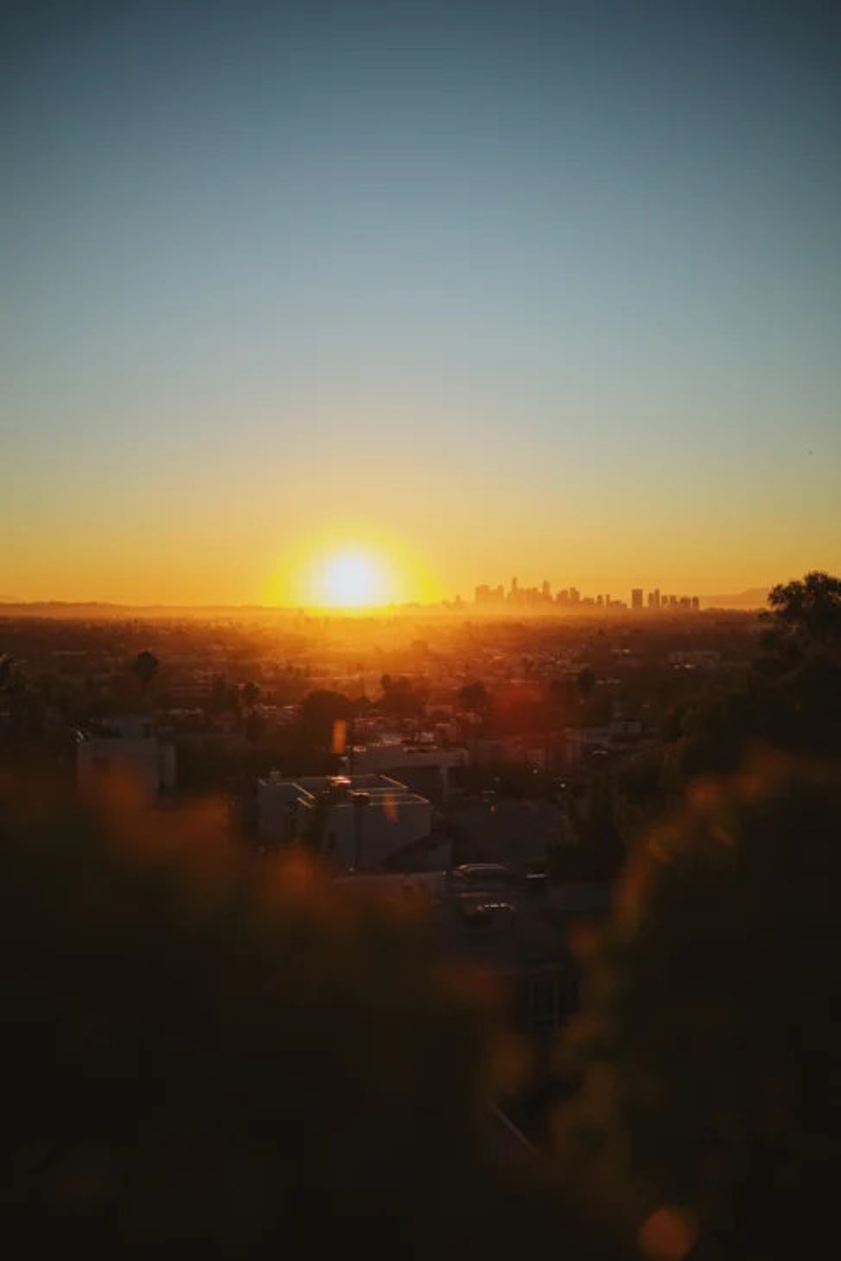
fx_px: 1436
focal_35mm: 41
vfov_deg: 47.4
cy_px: 630
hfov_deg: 32.6
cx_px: 420
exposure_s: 1/800
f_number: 2.8
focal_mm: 27
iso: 125
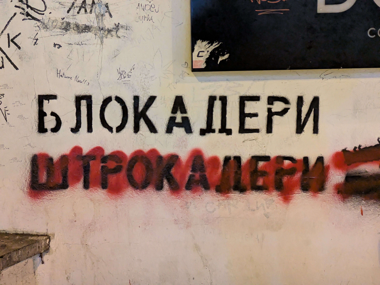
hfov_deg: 37.5
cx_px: 190
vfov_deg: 28.6
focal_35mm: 51
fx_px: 560
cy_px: 142
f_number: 1.89
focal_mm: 5.43
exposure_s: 1/33.3
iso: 1705
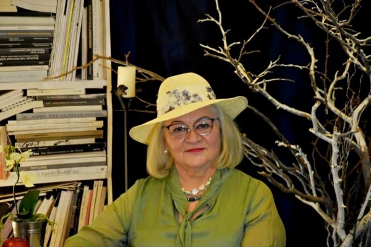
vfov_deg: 12.2
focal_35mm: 112
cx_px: 186
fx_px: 1159
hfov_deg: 18.2
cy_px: 124
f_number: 5
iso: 2200
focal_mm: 75
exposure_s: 1/125
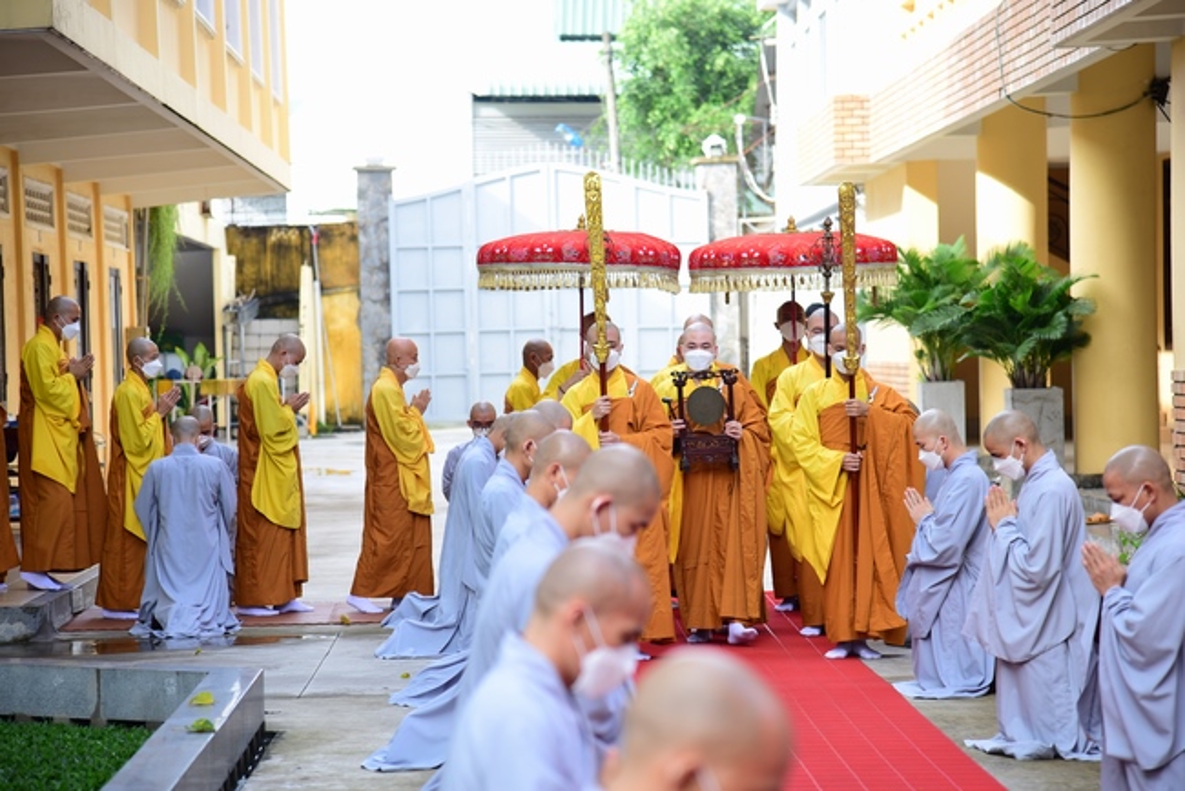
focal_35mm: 120
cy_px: 396
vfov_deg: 11.4
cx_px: 592
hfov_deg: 17.1
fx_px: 3952
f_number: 4
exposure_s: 1/100
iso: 100
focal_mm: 120
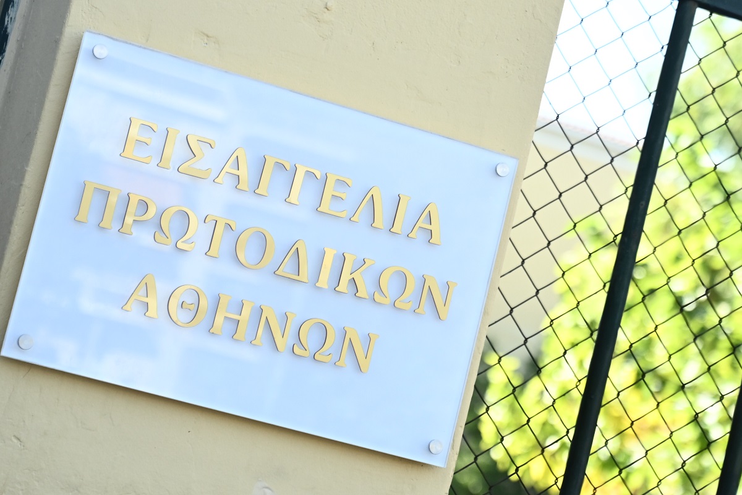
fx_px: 2164
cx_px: 371
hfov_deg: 19.5
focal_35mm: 105
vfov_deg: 13.0
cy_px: 248
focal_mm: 70
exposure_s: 1/1250
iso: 640
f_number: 4
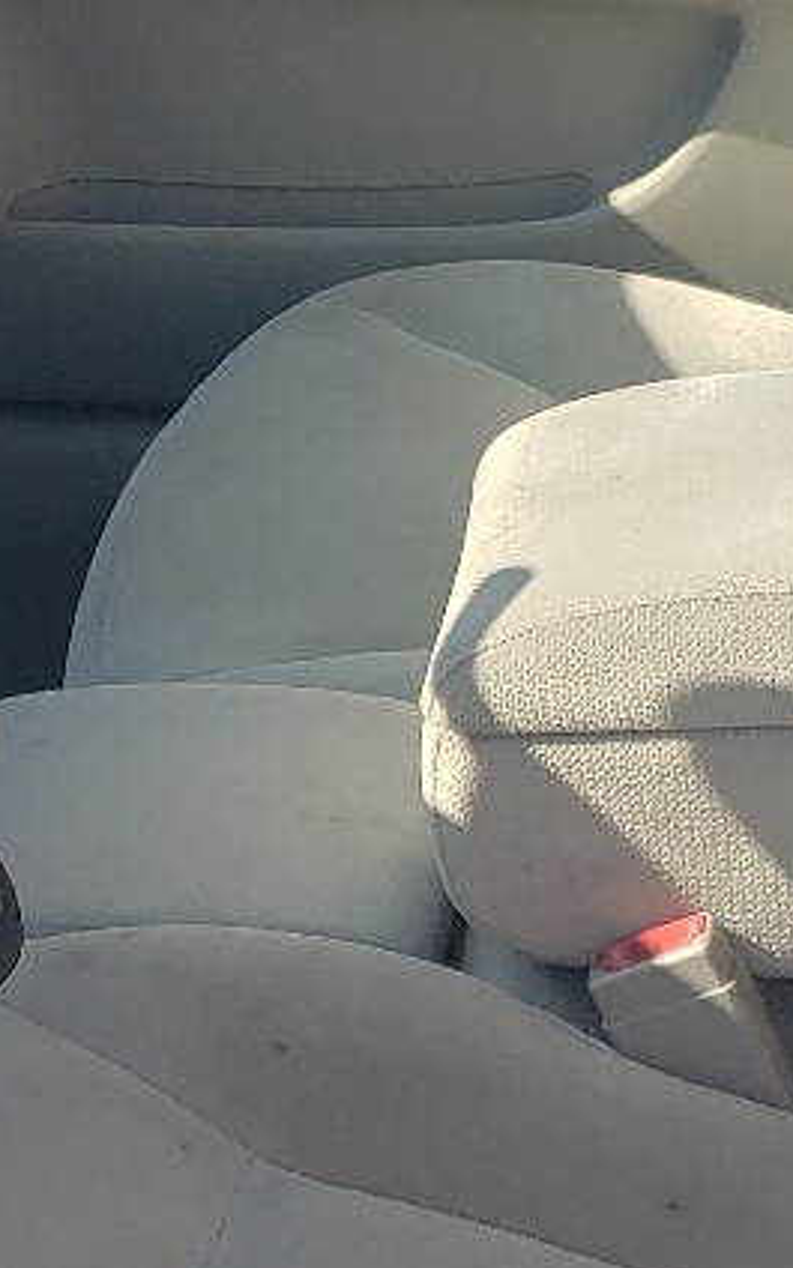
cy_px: 954
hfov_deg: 12.5
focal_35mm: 104
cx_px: 114
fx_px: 3596
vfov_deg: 19.9
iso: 50
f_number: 1.5
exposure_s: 1/1250
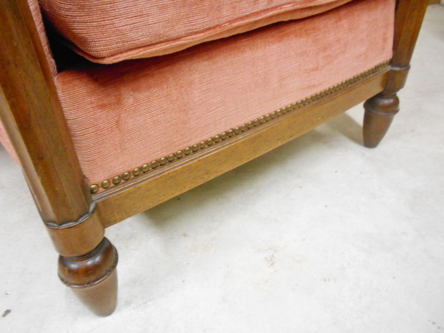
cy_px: 166
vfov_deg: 53.1
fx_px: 333
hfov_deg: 67.3
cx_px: 222
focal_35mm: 26
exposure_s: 1/13
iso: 400
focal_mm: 4.6
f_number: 3.2
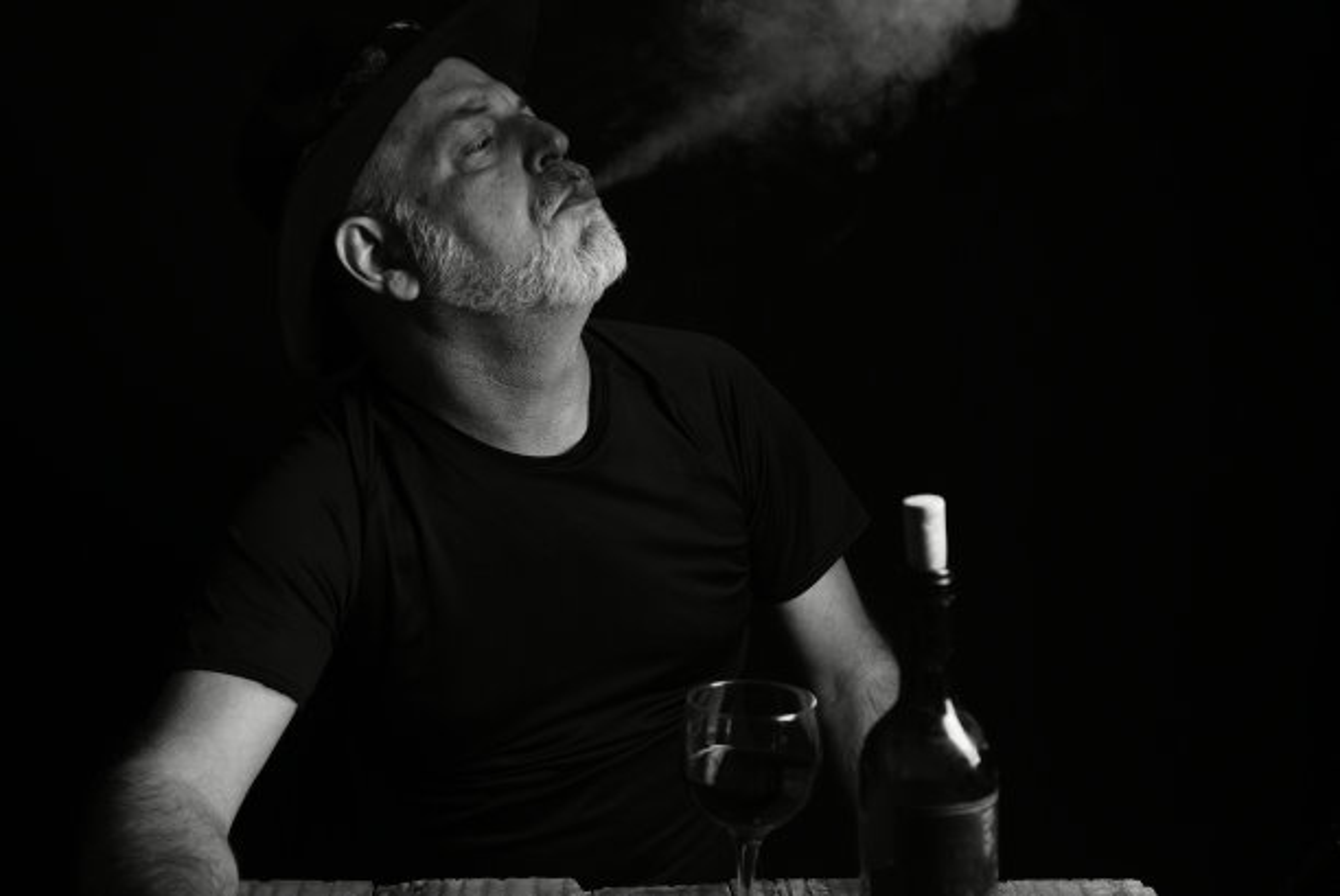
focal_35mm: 50
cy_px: 448
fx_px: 1862
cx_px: 670
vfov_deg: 27.0
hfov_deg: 39.6
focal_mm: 50
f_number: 4.5
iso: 100
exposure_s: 1/80
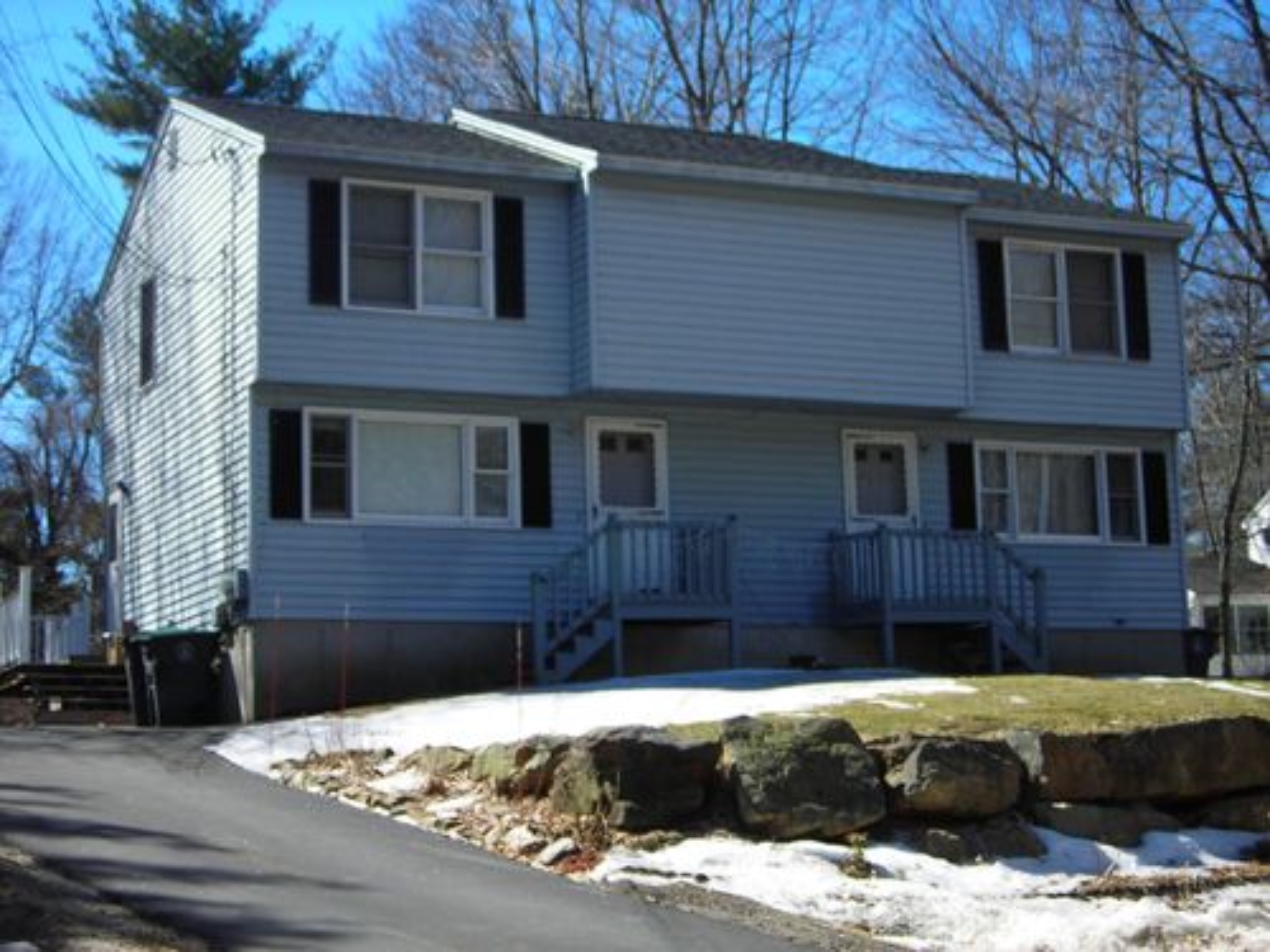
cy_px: 476
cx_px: 635
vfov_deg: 22.6
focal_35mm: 65
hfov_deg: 29.8
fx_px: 2385
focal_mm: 10.8
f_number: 3.9
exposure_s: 1/284
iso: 50
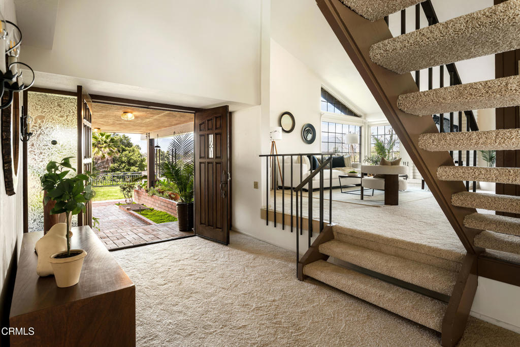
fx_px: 347
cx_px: 260
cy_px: 174
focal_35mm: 24
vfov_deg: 53.1
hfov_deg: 73.7
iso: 64
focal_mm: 24
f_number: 10
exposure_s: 2
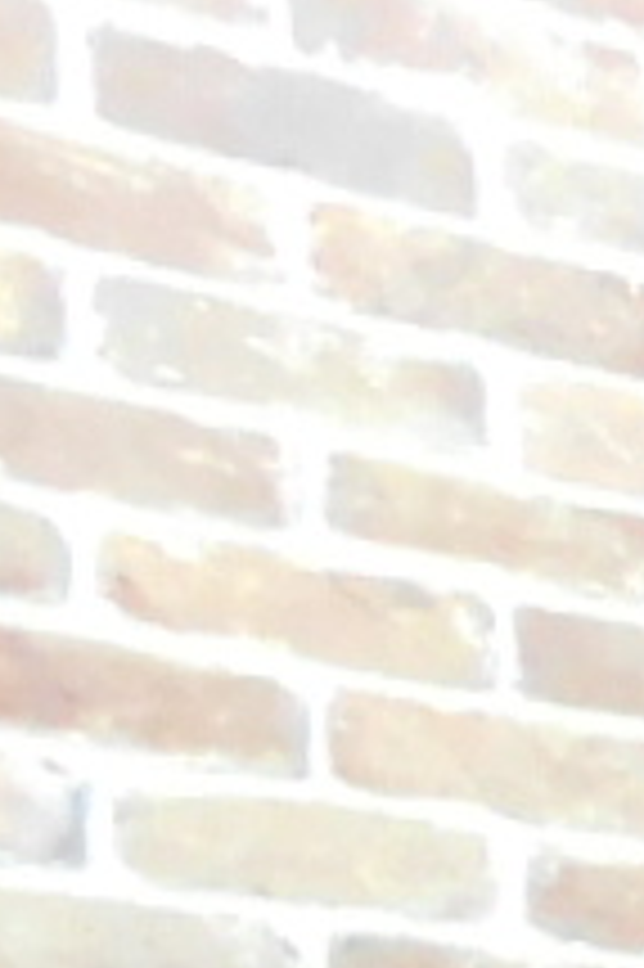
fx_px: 4784
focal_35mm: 178
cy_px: 1977
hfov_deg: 5.9
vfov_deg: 10.5
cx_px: 3013
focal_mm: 4
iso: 800
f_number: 3
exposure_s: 1/4
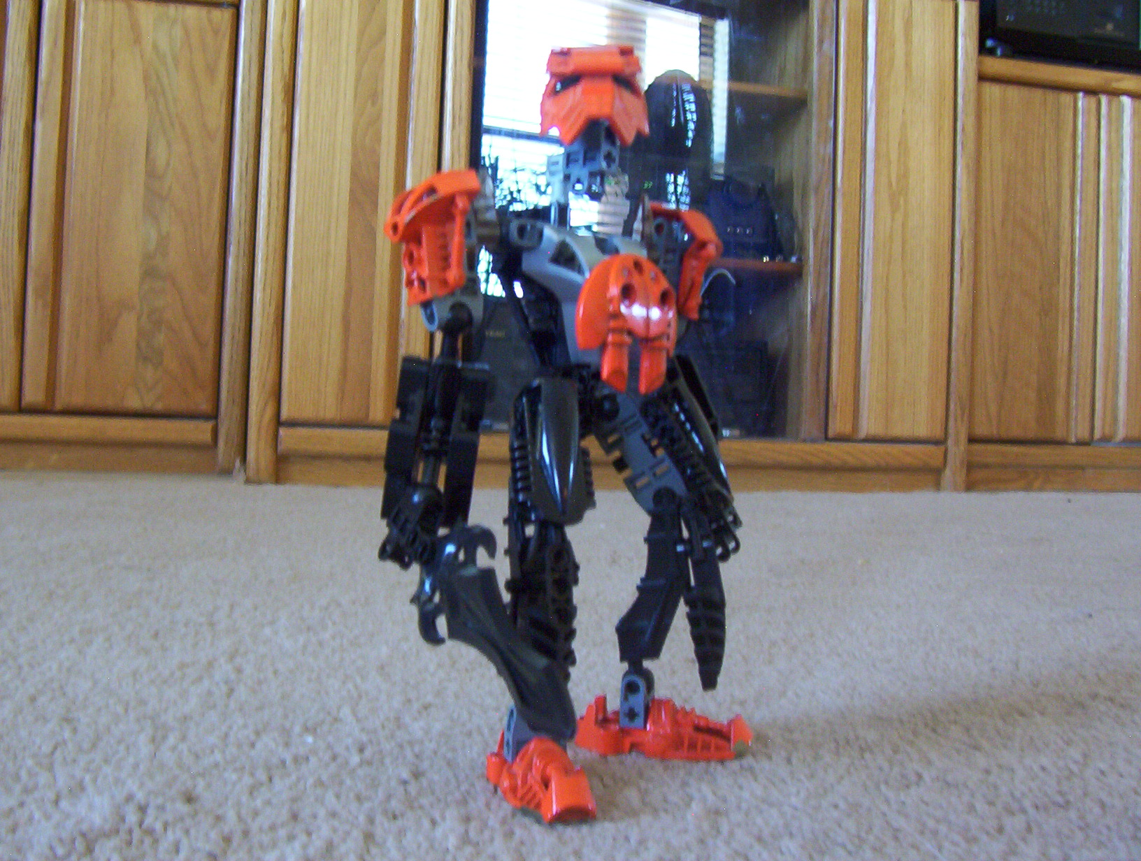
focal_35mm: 36
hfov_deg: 51.2
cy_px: 430
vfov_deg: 39.8
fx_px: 1189
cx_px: 570
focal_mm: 5.54
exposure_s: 1/8
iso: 200
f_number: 2.76
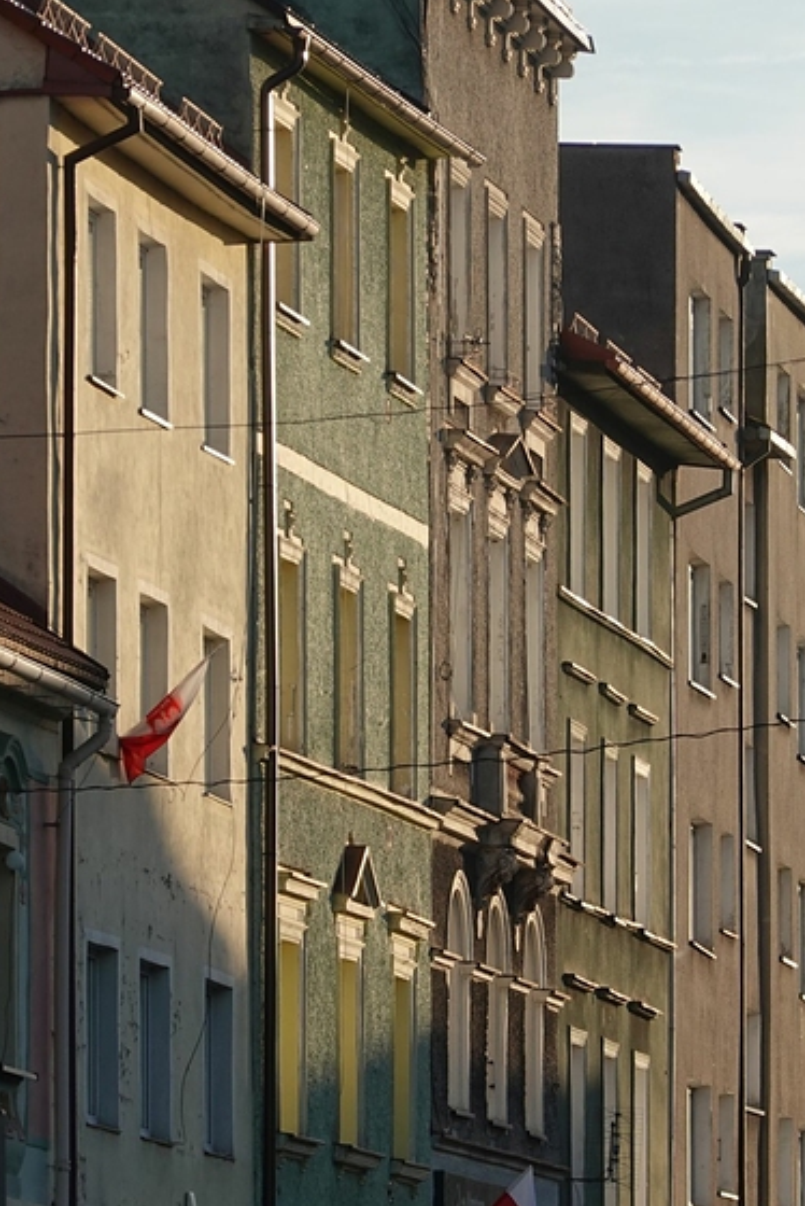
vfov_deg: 5.8
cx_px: 518
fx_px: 11959
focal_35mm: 357
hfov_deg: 3.9
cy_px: 883
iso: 125
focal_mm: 72
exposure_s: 1/200
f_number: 8
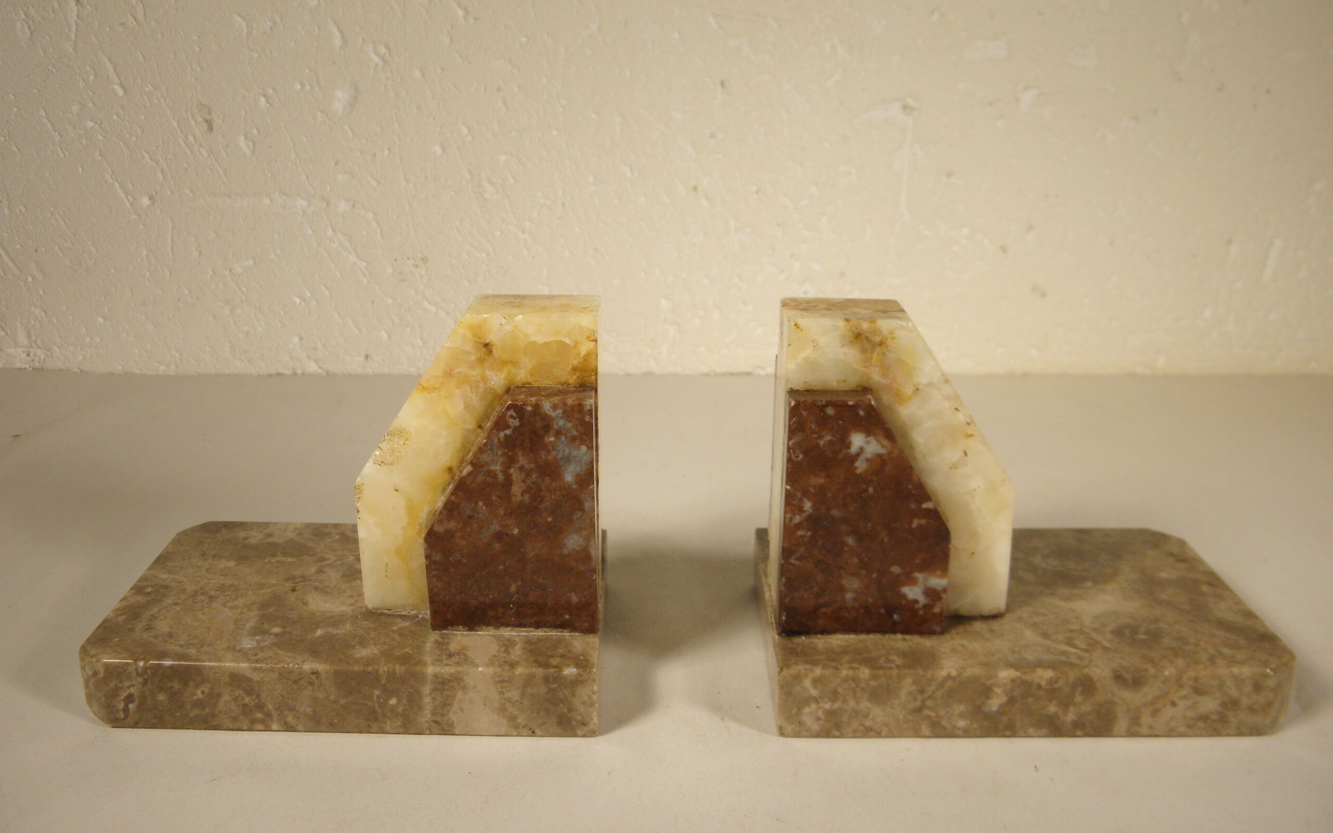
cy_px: 366
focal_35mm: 32
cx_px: 669
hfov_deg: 59.7
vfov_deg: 39.4
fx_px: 1163
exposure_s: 1/80
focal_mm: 5.5
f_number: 3.6
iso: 100
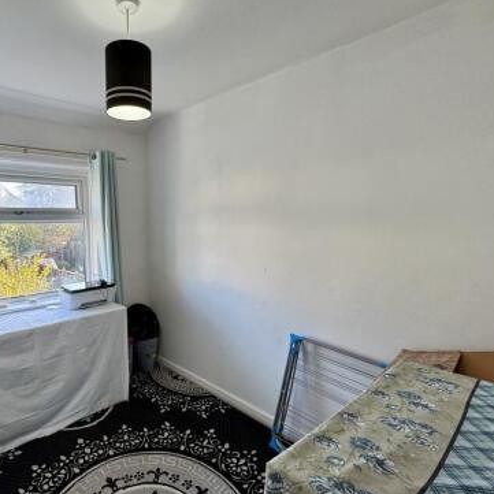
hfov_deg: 72.8
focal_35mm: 20
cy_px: 272
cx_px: 169
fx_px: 323
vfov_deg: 74.6
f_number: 2.2
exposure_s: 1/99
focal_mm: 2.22
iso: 80
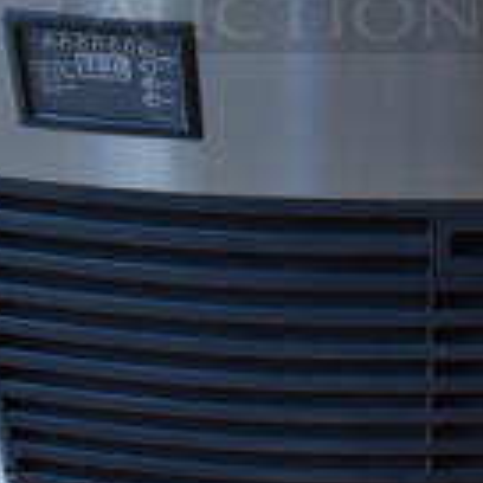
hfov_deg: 16.6
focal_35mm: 103
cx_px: 458
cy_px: -135
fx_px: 1626
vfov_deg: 16.1
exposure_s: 1/250
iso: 800
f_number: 3.5
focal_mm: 18
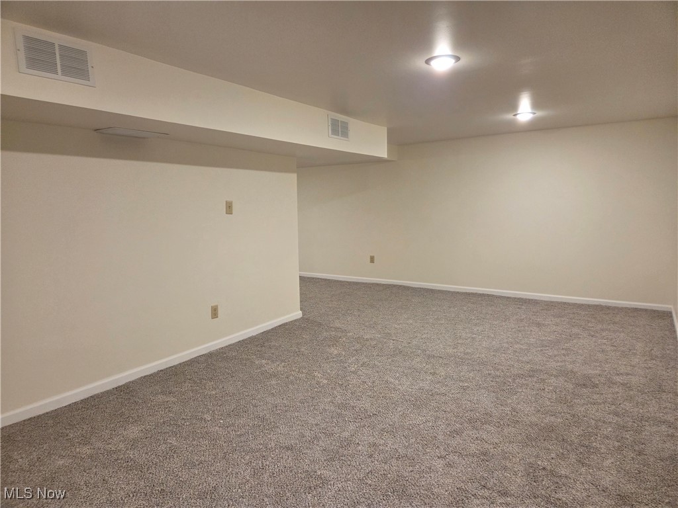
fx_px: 450
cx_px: 339
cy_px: 254
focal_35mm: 23
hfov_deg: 73.9
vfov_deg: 58.9
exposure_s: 1/120
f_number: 1.8
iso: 500
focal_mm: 5.4
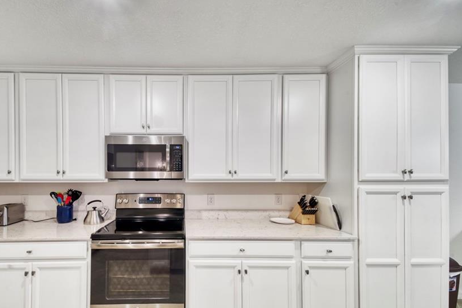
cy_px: 181
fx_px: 192
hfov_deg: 99.1
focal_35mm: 15
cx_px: 186
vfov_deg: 76.6
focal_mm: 12
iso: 125
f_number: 11
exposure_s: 1/25
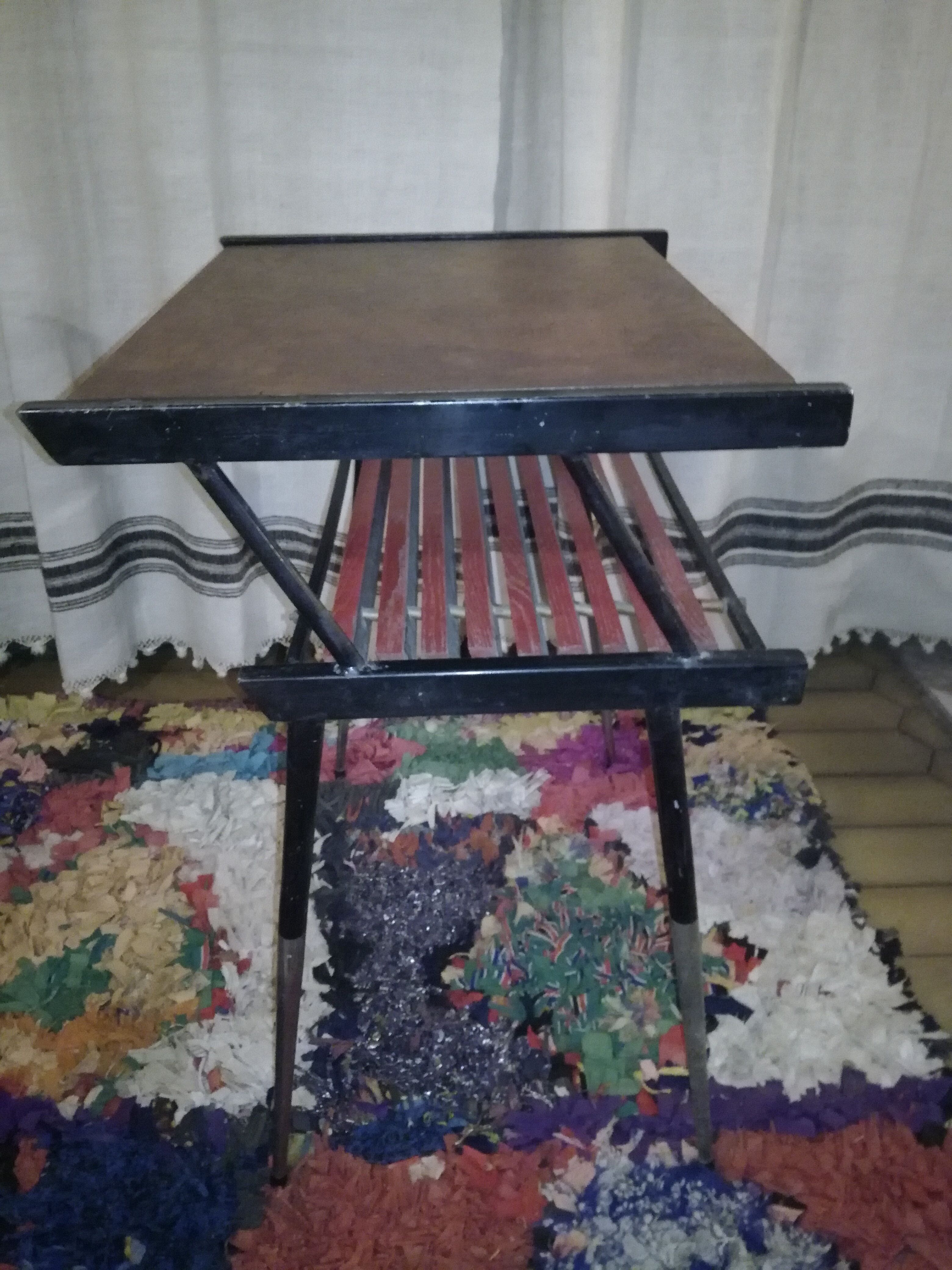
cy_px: 635
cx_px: 476
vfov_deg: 65.3
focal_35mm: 27
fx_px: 990
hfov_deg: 51.4
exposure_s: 1/12
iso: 1600
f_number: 2
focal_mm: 3.79
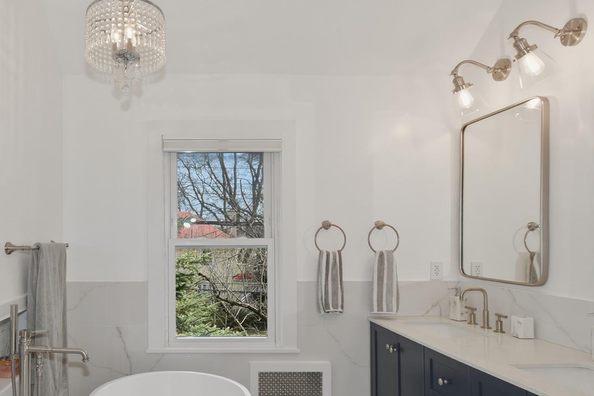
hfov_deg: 70.8
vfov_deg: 52.9
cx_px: 182
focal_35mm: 24
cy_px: 230
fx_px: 396
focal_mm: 10
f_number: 5.6
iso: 100
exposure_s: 1/125
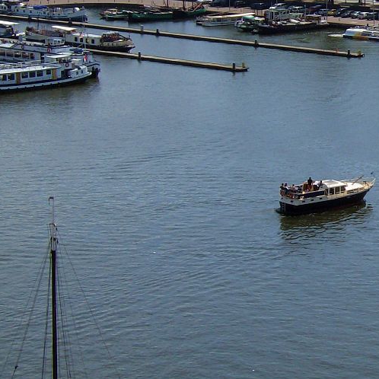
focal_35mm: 127
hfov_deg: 13.6
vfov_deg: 13.7
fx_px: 1573
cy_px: 95
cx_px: 376
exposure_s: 1/552
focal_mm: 11.6
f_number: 6.2
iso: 100
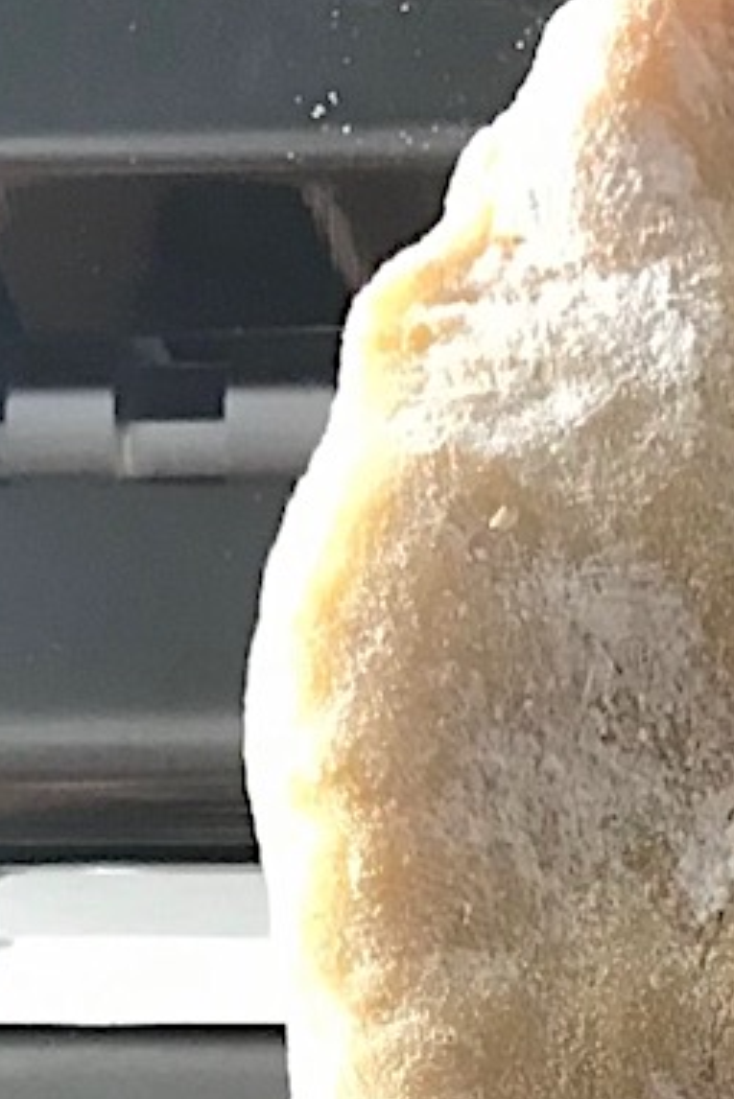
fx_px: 3727
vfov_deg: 15.0
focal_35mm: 122
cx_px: 1189
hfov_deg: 10.7
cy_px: 1867
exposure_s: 1/30
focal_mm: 3.99
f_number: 1.8
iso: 40
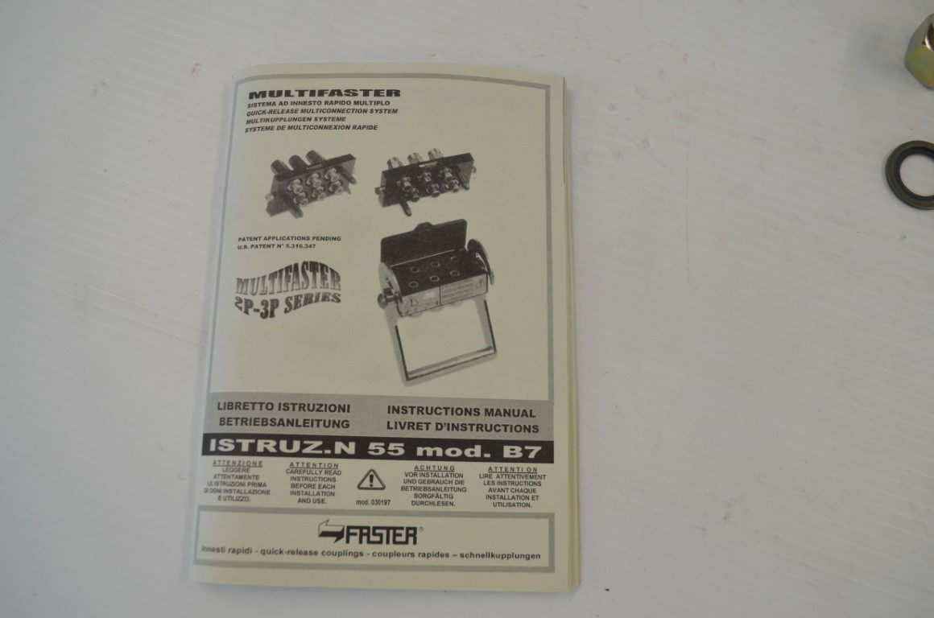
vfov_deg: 39.8
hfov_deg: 57.3
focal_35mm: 33
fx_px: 854
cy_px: 309
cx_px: 467
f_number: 5.6
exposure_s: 1/125
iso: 400
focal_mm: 22
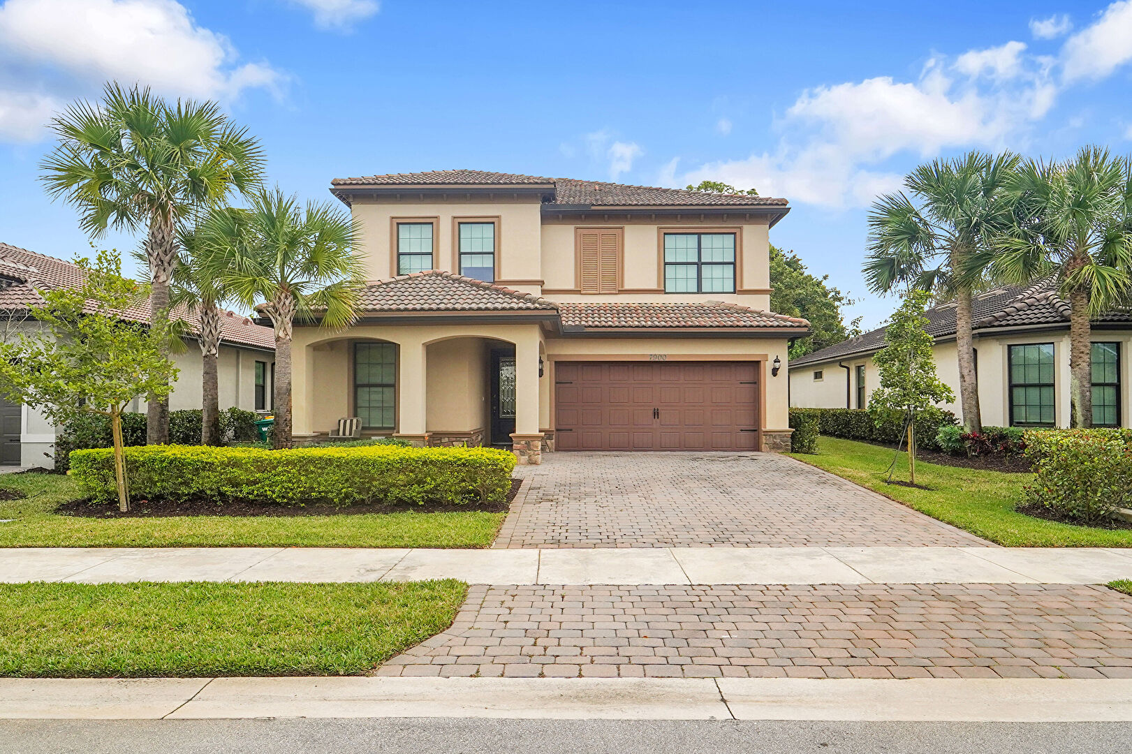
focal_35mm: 21
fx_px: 660
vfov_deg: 59.5
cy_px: 377
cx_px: 566
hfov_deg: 81.2
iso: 400
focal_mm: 14
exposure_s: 1/160
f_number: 9
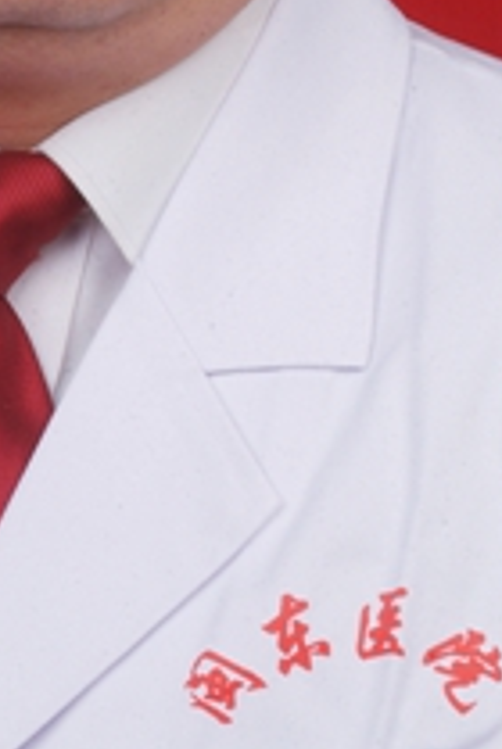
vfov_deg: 6.6
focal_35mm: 311
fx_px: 6483
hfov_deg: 4.4
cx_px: 70
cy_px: -23
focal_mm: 75
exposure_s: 1/90
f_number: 19
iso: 100
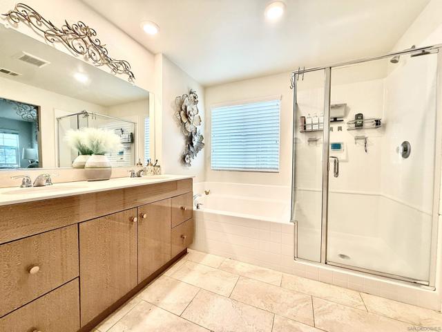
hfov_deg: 102.1
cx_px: 221
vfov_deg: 85.7
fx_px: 179
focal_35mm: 14
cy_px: 166
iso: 250
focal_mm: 2.22
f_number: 2.2
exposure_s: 1/120
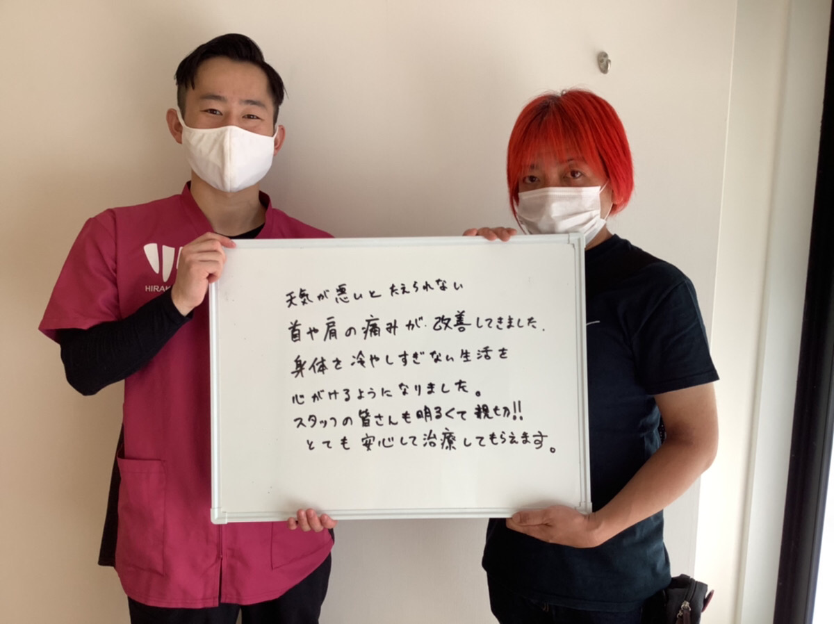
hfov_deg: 58.4
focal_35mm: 31
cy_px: 312
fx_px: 746
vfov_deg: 45.4
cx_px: 417
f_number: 2.4
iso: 25
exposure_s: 1/120
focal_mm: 3.3
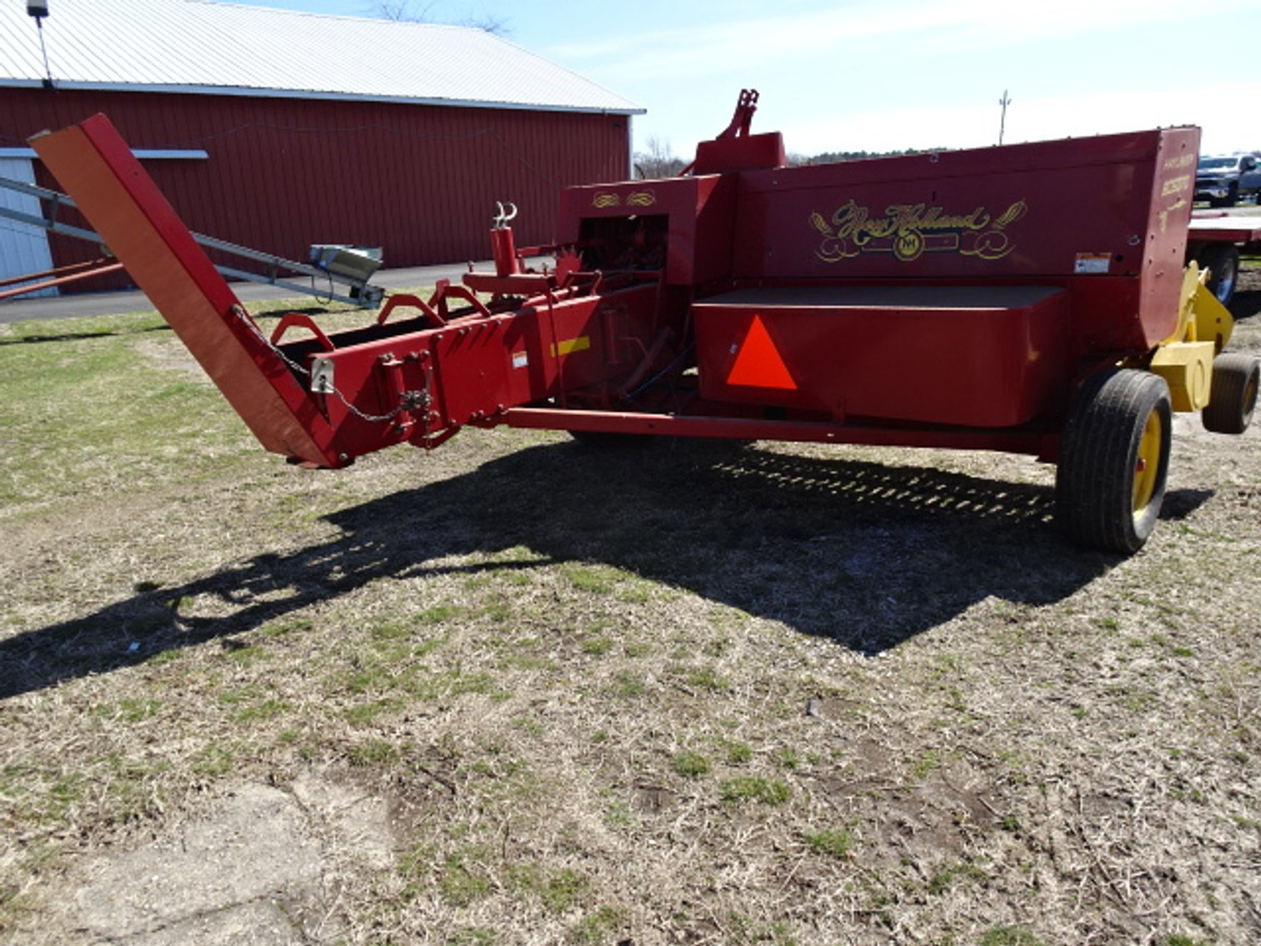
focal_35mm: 24
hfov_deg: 71.6
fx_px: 874
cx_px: 630
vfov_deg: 56.8
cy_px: 473
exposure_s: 1/500
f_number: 3.5
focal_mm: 4.1
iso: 80
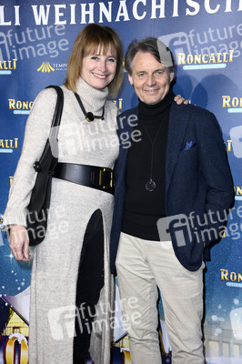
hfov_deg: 20.9
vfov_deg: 31.0
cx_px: 121
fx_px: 657
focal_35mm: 65
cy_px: 182
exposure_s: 1/250
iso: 1250
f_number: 5.6
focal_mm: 65
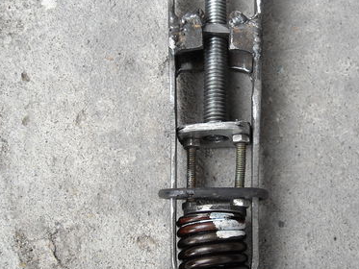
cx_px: 226
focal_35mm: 60
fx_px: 622
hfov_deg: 32.0
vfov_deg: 24.4
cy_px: 127
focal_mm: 5.7
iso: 135
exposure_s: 1/52
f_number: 2.8
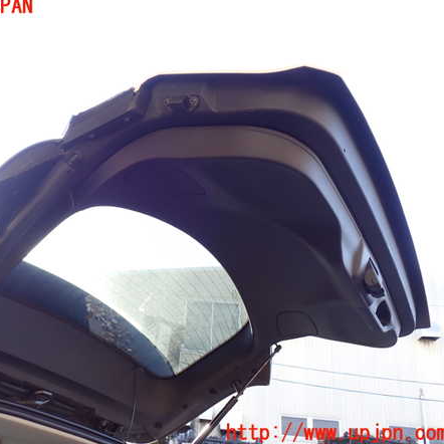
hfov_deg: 45.4
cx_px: 152
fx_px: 522
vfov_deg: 46.0
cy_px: 220
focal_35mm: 36
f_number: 3.2
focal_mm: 5.4
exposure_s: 1/100
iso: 100
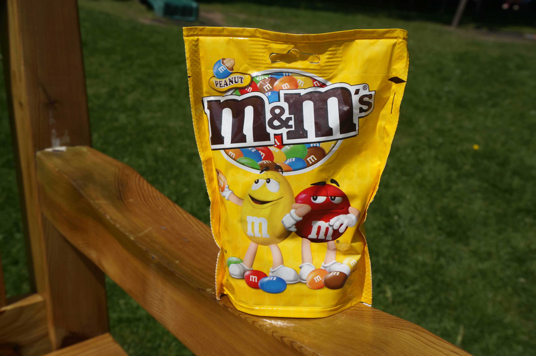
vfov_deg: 35.4
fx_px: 558
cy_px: 178
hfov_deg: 51.3
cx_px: 268
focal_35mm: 38
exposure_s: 1/400
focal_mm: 25
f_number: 9
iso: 100
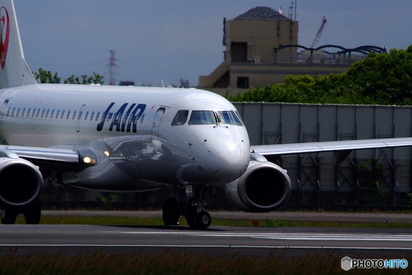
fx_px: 6873
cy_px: 138
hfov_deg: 3.4
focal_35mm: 600
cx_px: 206
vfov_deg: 2.3
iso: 400
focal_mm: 400
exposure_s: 1/1800
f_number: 14
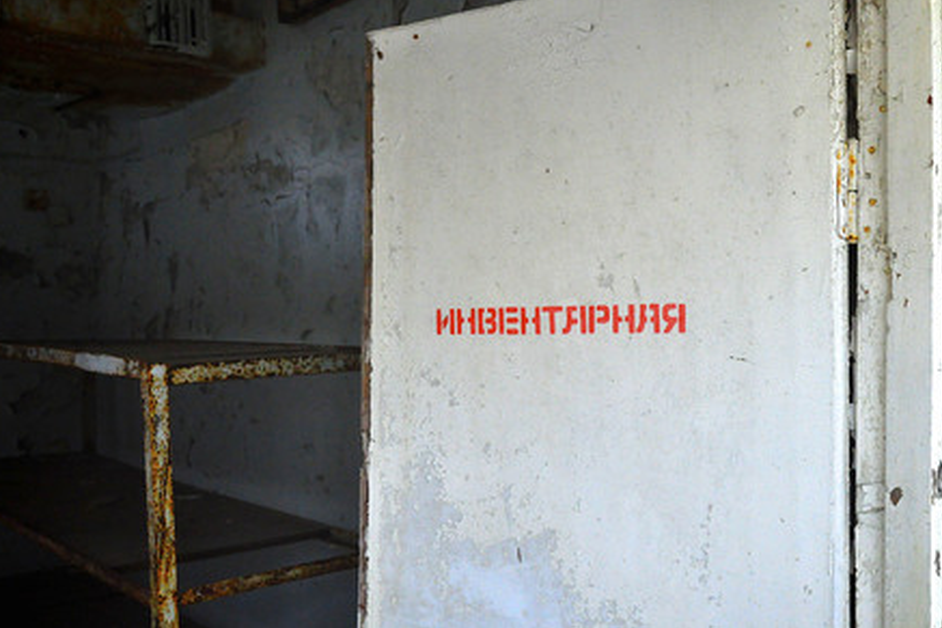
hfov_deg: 55.8
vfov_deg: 38.9
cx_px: 470
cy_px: 306
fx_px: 889
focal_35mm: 34
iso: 3200
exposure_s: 1/500
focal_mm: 22
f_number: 9
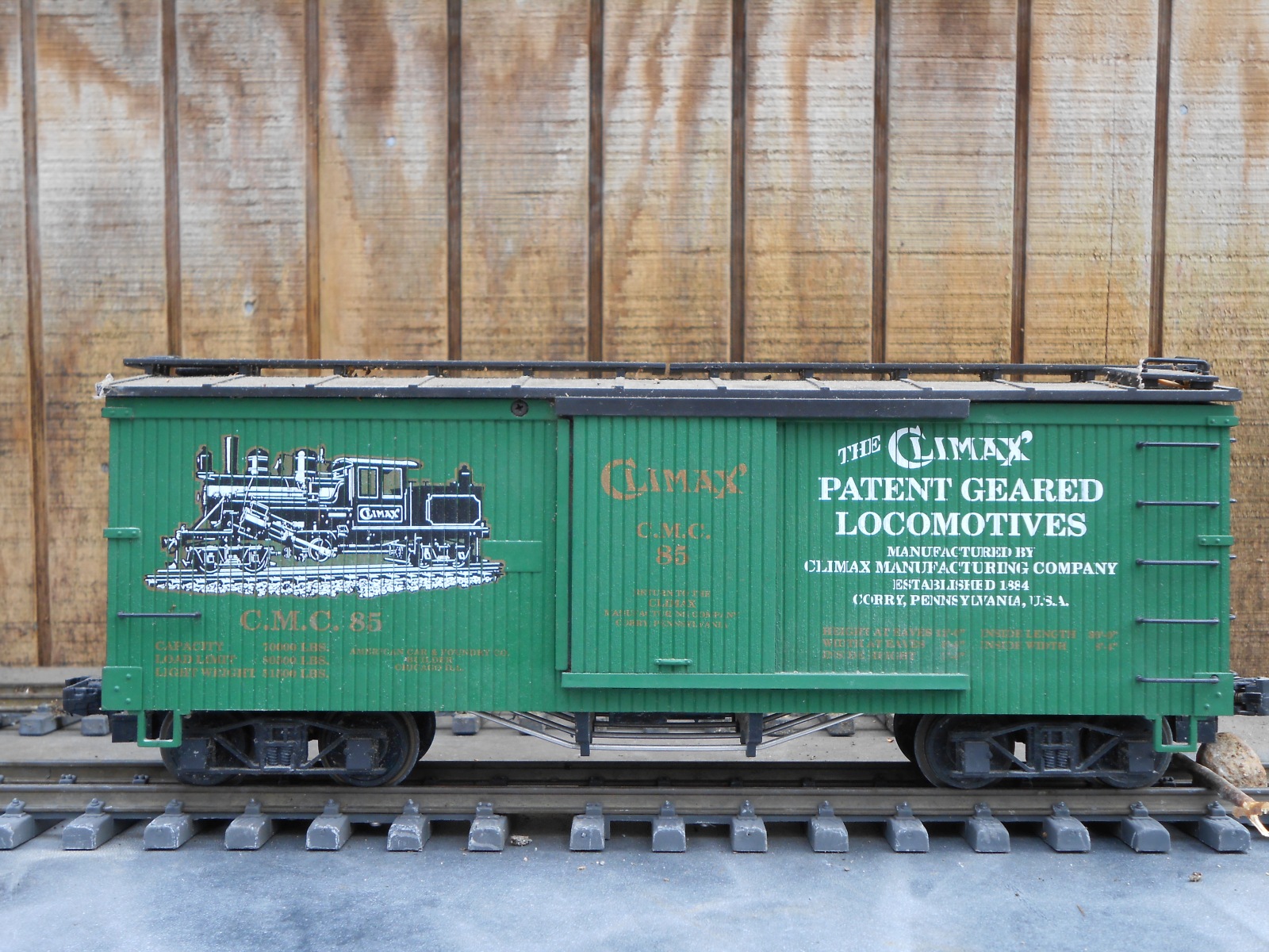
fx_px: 1613
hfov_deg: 42.9
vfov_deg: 32.9
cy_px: 476
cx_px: 634
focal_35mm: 44
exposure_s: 1/30
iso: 80
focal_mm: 7.8
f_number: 4.5
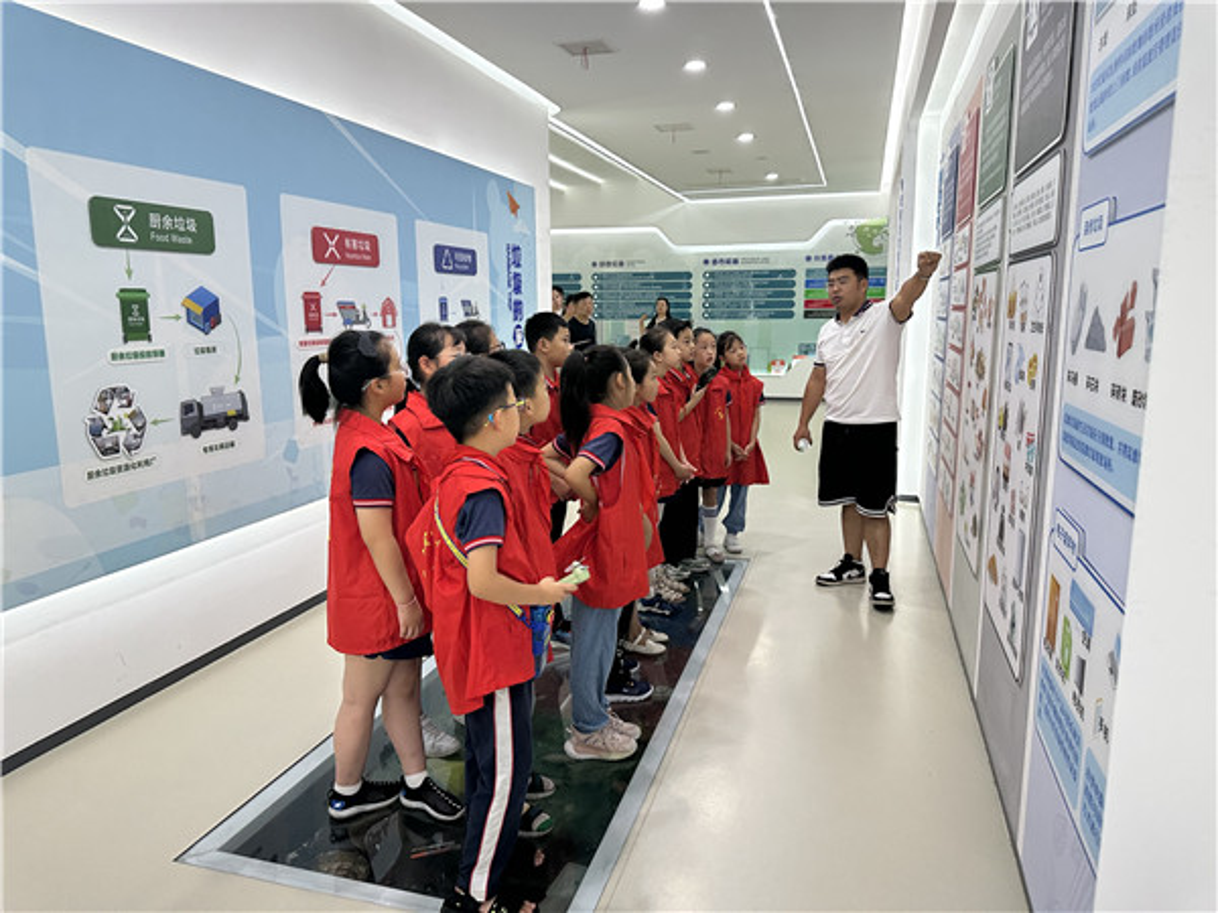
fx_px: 844
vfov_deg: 56.8
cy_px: 456
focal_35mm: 24
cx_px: 609
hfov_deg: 71.6
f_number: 1.78
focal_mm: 6.86
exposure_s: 1/100
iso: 200
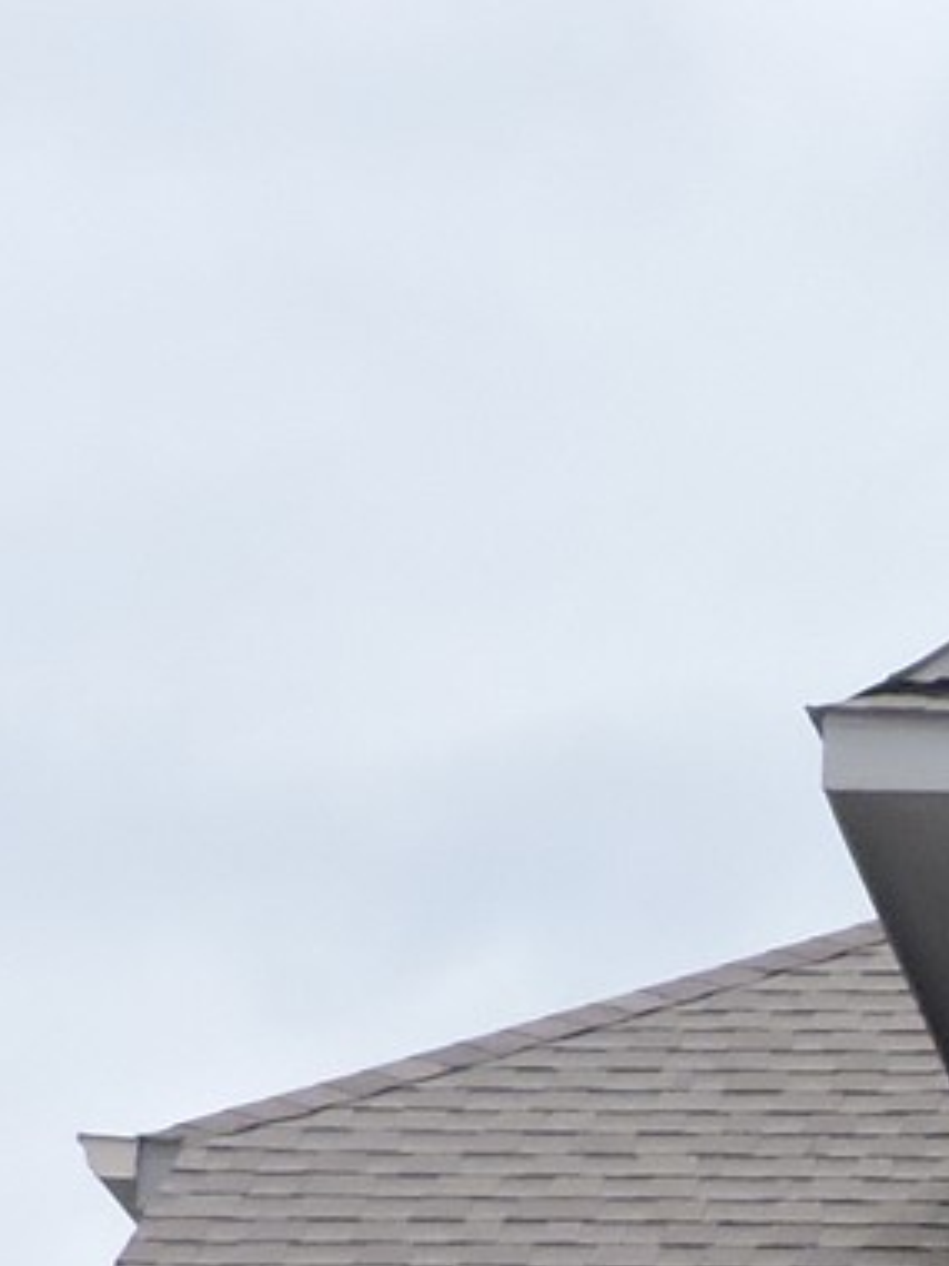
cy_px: 2099
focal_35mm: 232
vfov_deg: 8.3
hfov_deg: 6.1
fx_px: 8480
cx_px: 2471
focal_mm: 7.7
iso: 220
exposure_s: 1/800
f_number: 3.4
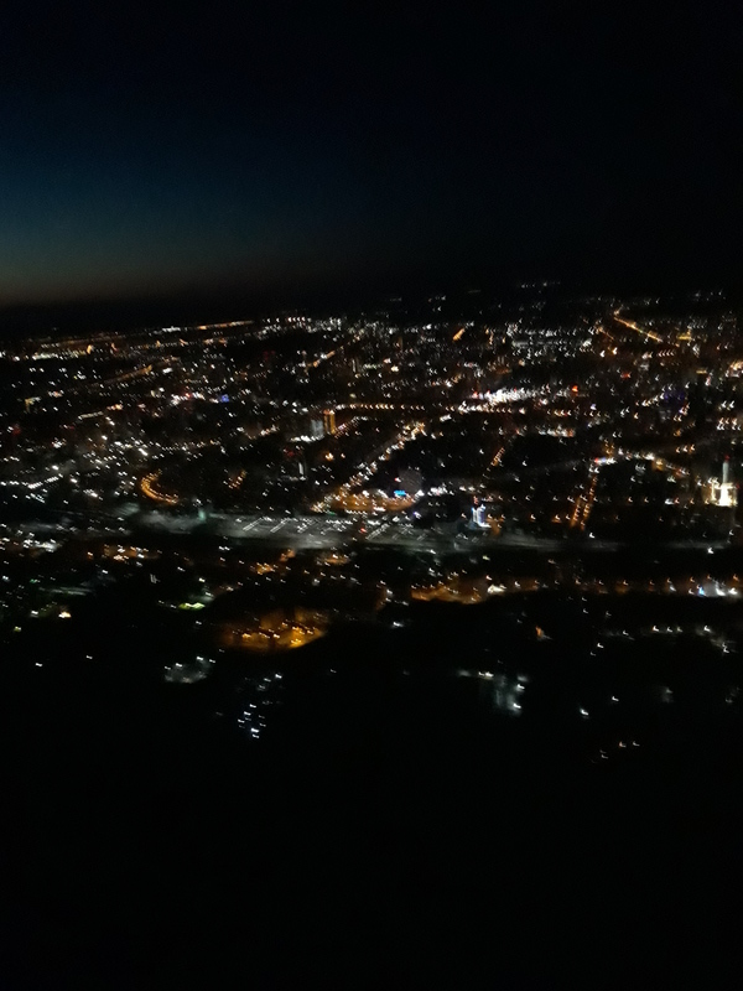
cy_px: 496
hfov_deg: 51.4
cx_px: 372
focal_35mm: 27
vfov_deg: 65.3
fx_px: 773
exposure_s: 1/10
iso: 800
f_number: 1.7
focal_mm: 3.71
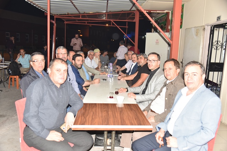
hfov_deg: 60.3
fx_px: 196
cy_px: 76
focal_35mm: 31
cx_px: 114
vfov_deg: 42.3
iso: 400
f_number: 4
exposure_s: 1/100
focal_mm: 31
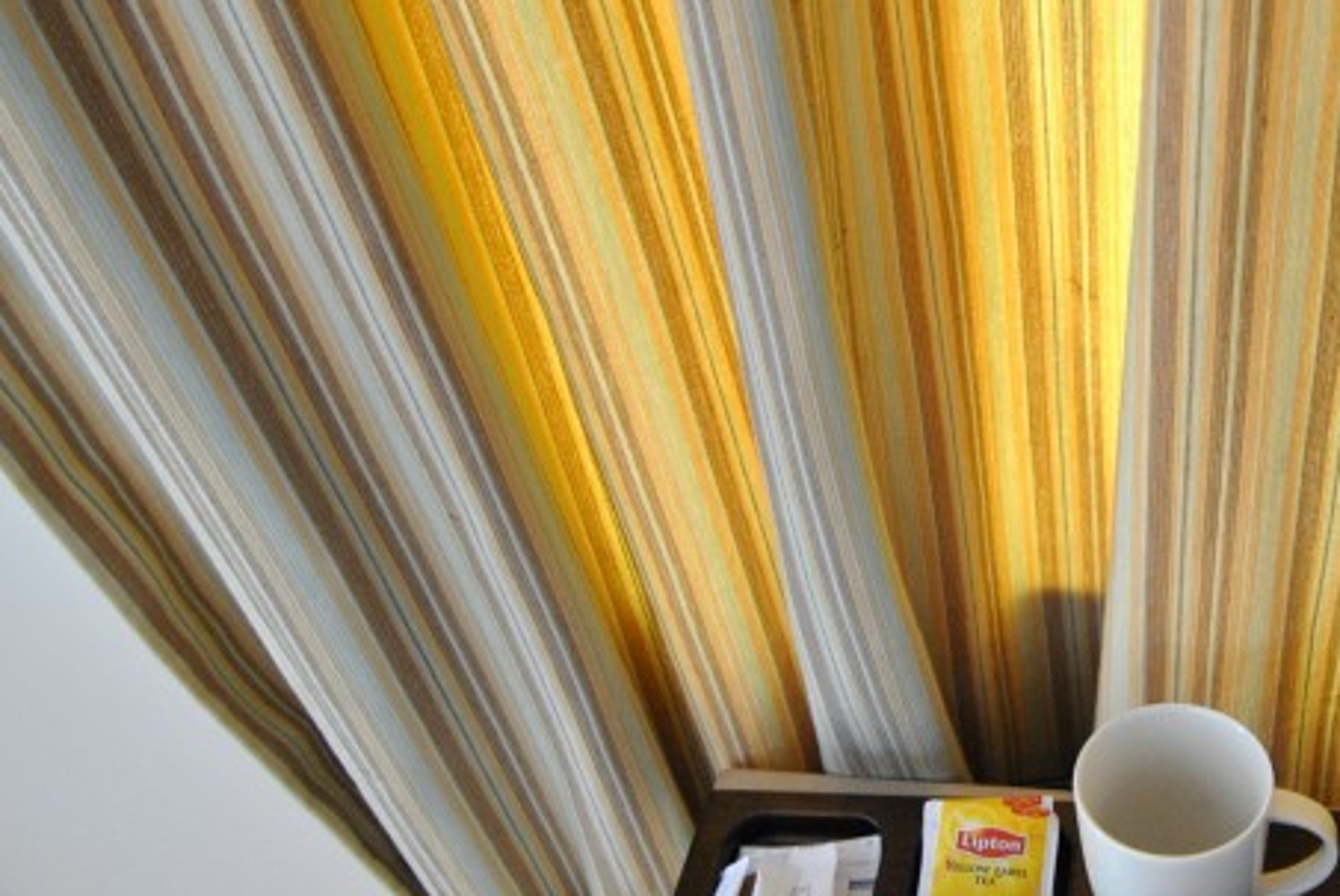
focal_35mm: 38
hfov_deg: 46.8
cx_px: 1146
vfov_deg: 35.0
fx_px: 1416
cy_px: 556
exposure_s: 1/30
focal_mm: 10
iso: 400
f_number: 3.5
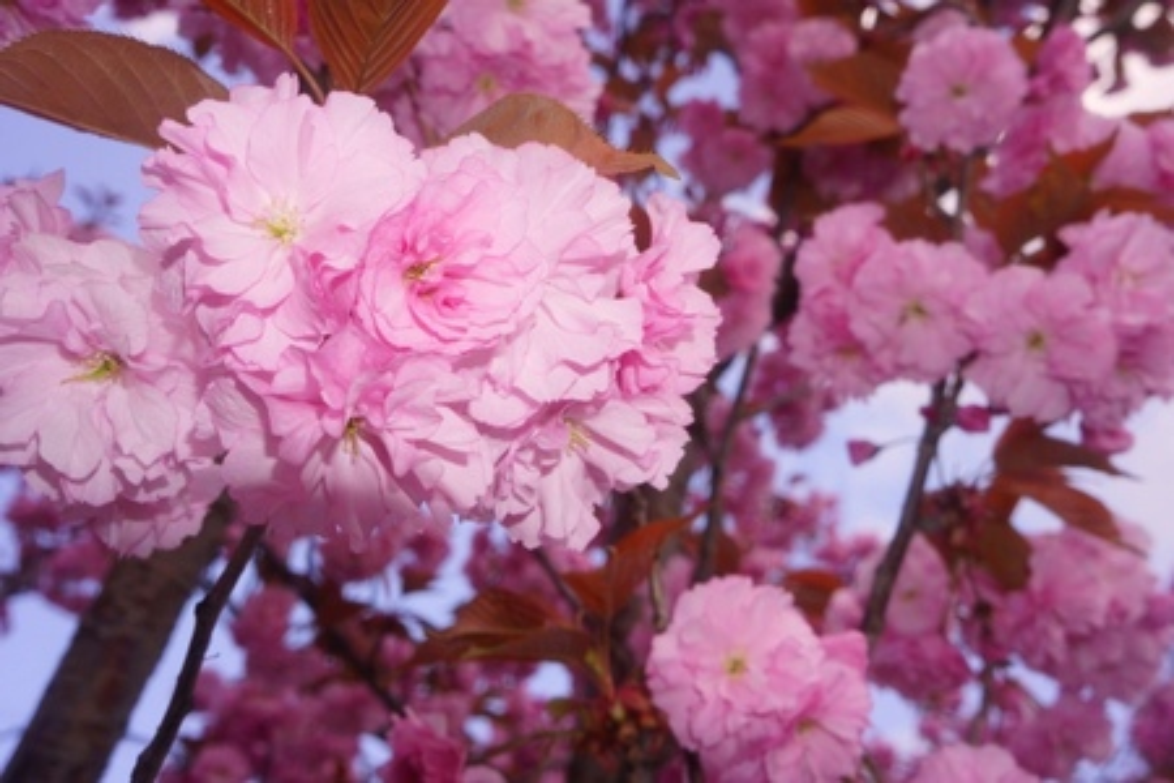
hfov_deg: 49.6
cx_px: 587
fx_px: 1272
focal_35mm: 39
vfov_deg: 34.2
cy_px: 392
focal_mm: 26
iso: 100
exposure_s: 1/80
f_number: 8
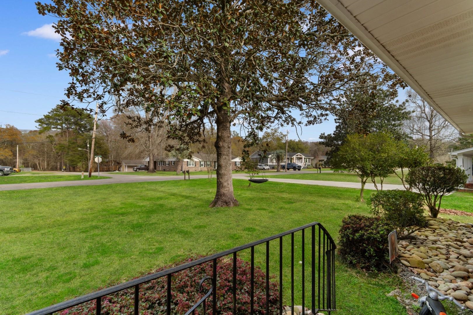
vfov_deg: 77.3
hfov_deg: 100.4
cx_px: 236
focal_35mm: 15
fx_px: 197
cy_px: 158
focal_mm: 10
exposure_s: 1/125
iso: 100
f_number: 5.6
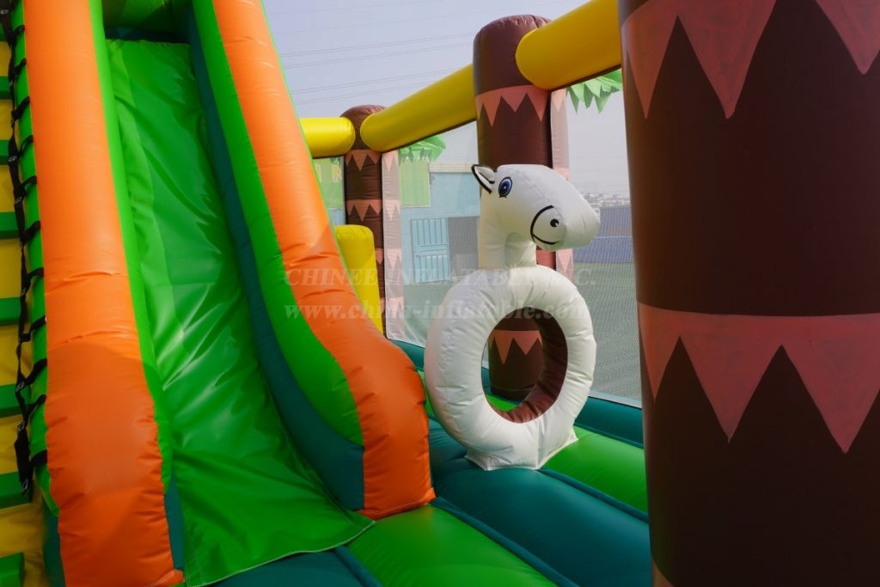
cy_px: 294
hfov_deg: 73.7
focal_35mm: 24
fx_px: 587
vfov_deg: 53.1
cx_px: 440
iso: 100
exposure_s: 1/160
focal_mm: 16
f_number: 10
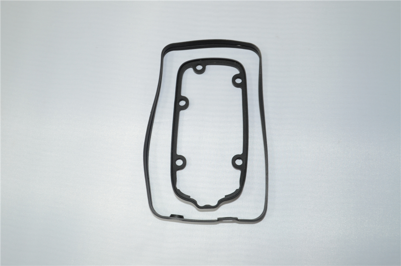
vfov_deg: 43.4
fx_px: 333
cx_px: 200
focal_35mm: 30
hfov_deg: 62.0
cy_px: 133
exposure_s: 1/8
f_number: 10
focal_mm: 20
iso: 400
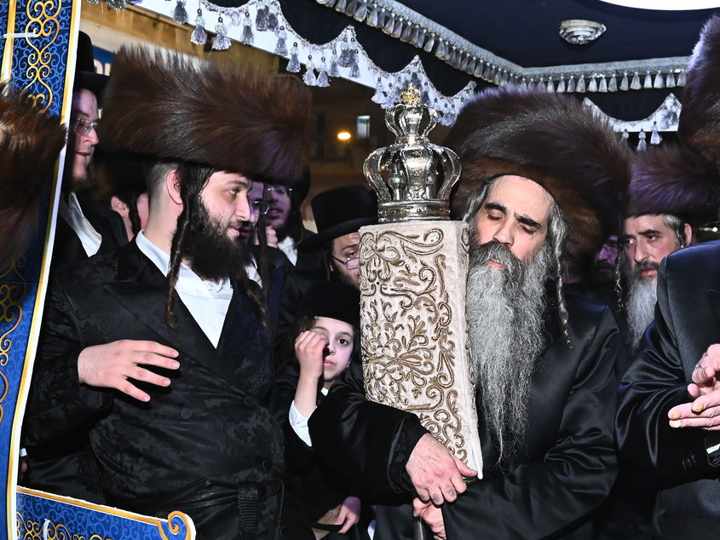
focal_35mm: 43
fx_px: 895
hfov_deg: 42.8
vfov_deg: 33.6
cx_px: 515
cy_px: 272
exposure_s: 1/160
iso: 3200
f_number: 5.6
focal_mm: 27
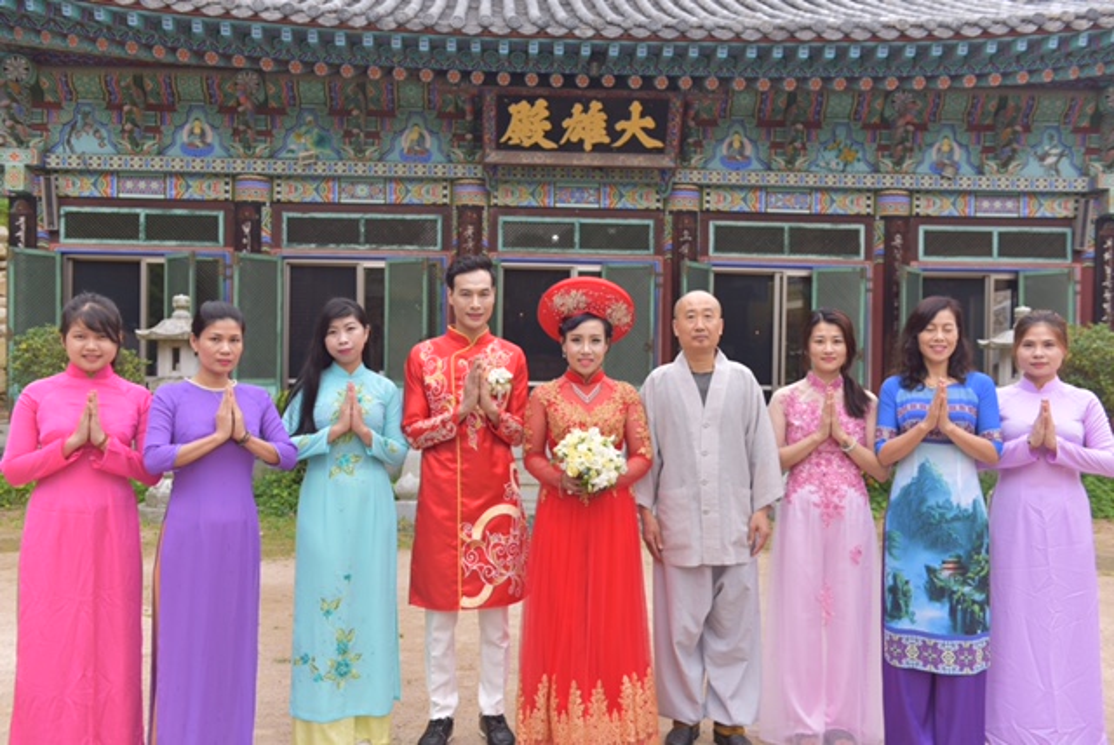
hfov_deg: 55.8
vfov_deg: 39.0
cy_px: 372
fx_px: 1053
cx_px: 557
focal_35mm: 34
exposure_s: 1/180
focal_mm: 34
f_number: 5.6
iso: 200
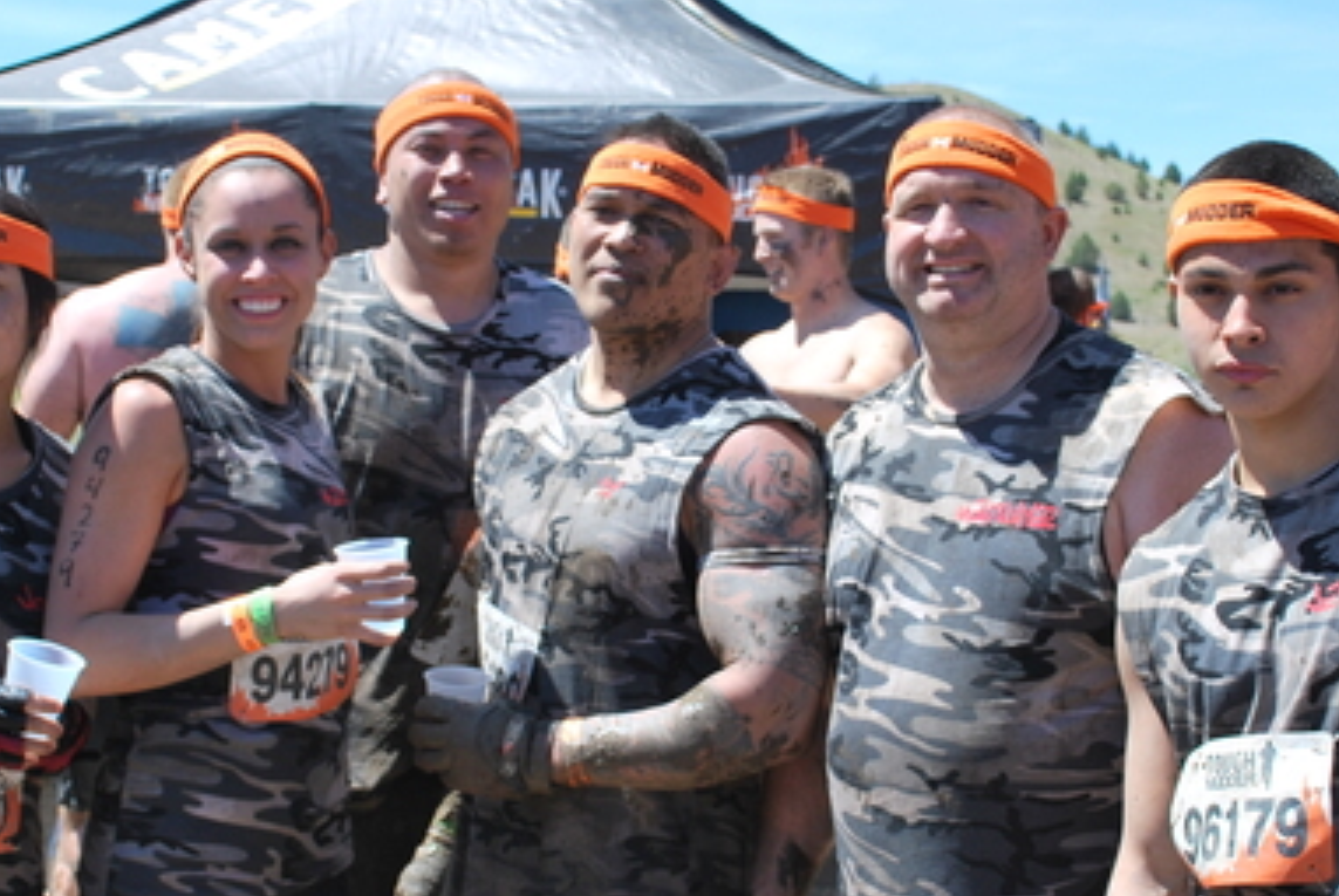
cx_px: 717
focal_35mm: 68
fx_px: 2532
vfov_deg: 20.1
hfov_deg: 29.6
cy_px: 450
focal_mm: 24
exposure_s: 1/200
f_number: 7.1
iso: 100
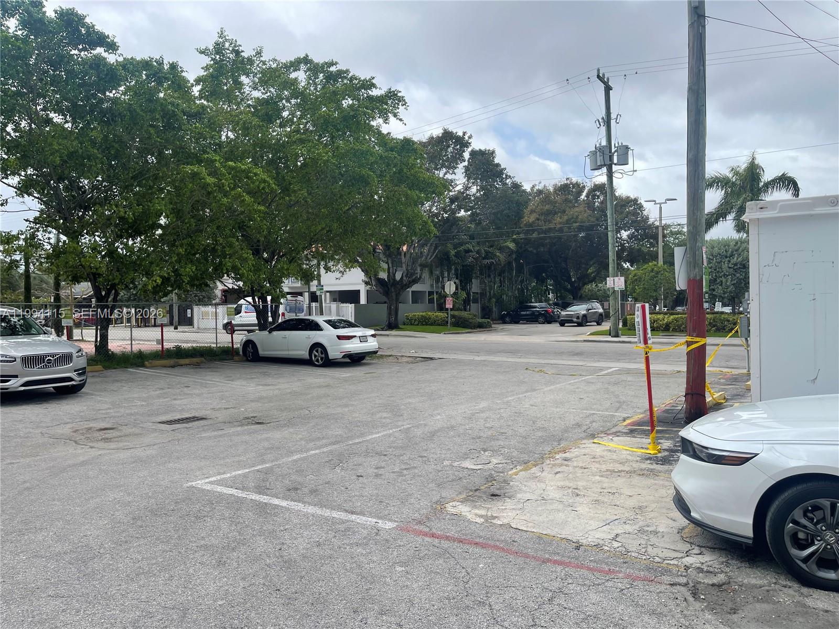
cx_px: 420
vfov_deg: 54.9
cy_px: 314
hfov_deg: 69.4
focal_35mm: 25
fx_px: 606
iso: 32
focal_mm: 5.1
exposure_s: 1/2545
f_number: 1.6
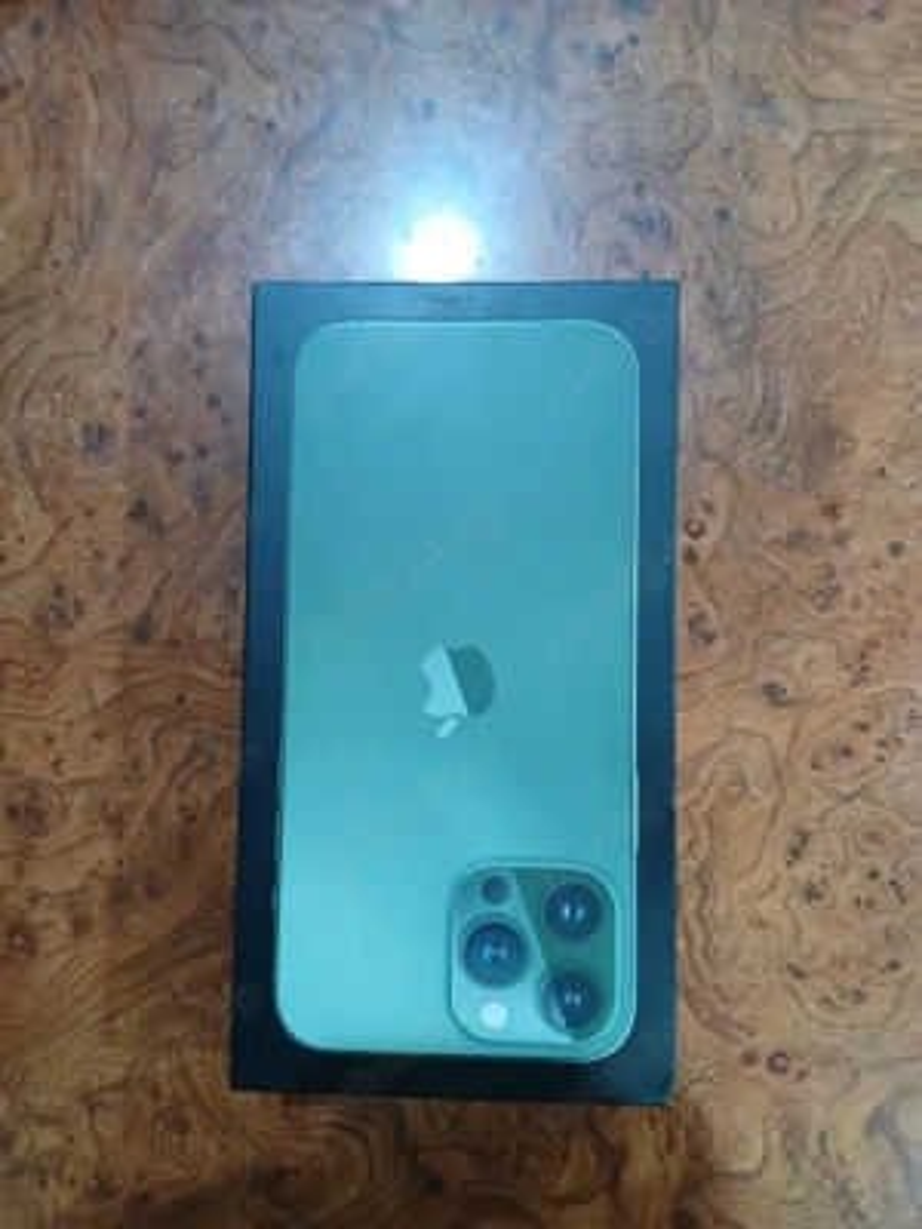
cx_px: 461
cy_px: 614
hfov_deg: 53.1
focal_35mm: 26
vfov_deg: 67.3
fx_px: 923
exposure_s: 1/20
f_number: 1.8
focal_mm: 3.98
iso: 800
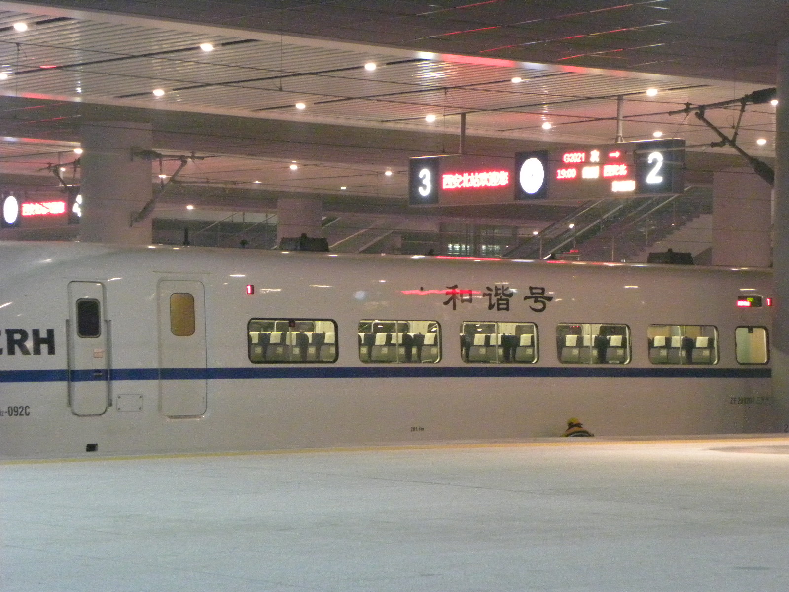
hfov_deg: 18.7
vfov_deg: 14.1
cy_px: 296
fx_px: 2393
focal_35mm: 105
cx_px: 394
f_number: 4
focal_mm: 18.8
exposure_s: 1/17.8
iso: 800
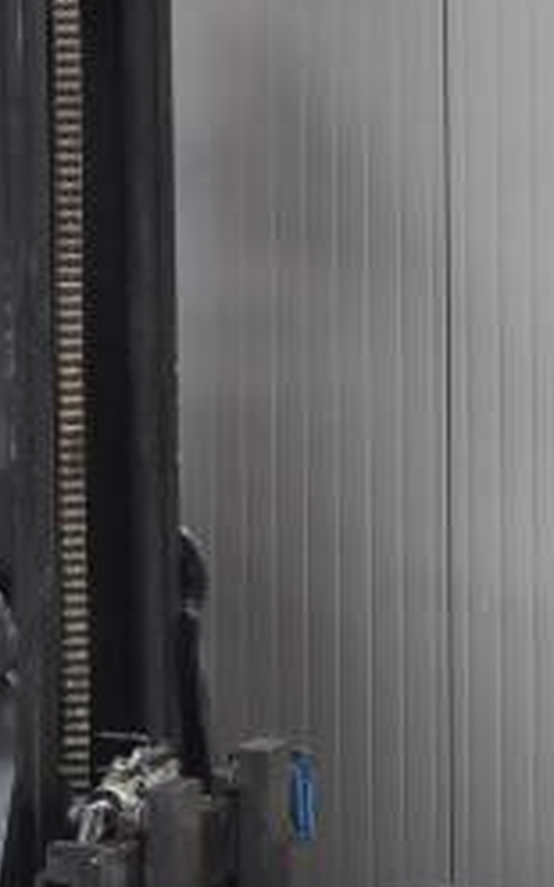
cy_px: 11
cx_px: -104
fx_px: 3938
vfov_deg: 12.7
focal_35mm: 163
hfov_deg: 8.0
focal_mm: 22
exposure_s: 1/25
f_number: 5
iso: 1250
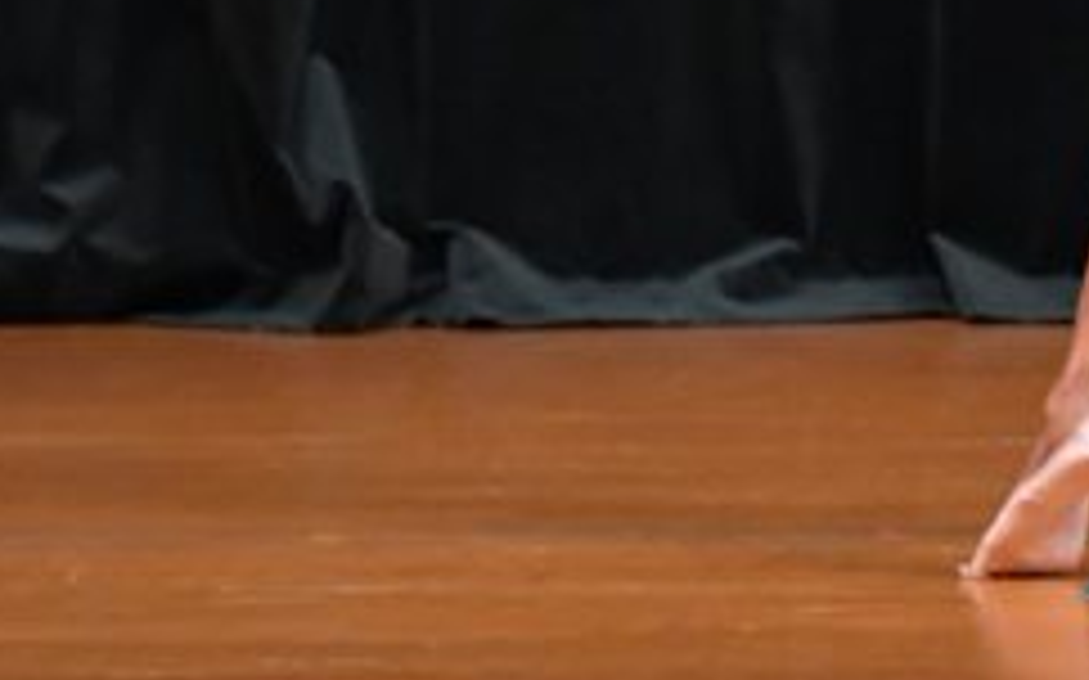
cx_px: 1496
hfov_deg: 2.3
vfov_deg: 1.4
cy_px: -279
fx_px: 27618
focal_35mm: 931
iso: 5000
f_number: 5.6
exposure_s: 1/400
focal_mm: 190
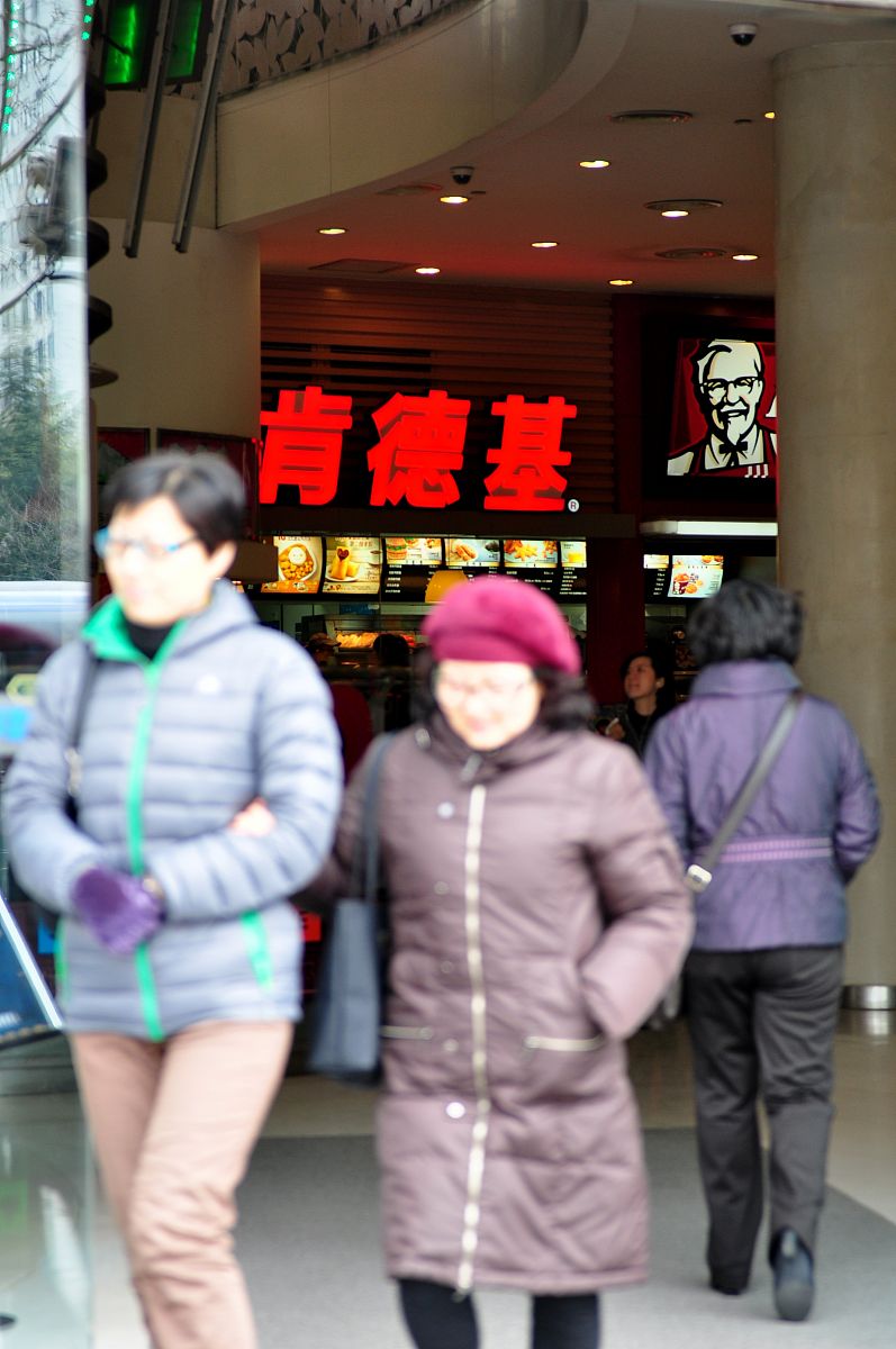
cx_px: 448
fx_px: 3930
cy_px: 674
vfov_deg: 19.5
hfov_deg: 13.0
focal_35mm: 105
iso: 250
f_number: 2.8
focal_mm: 70
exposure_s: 1/160
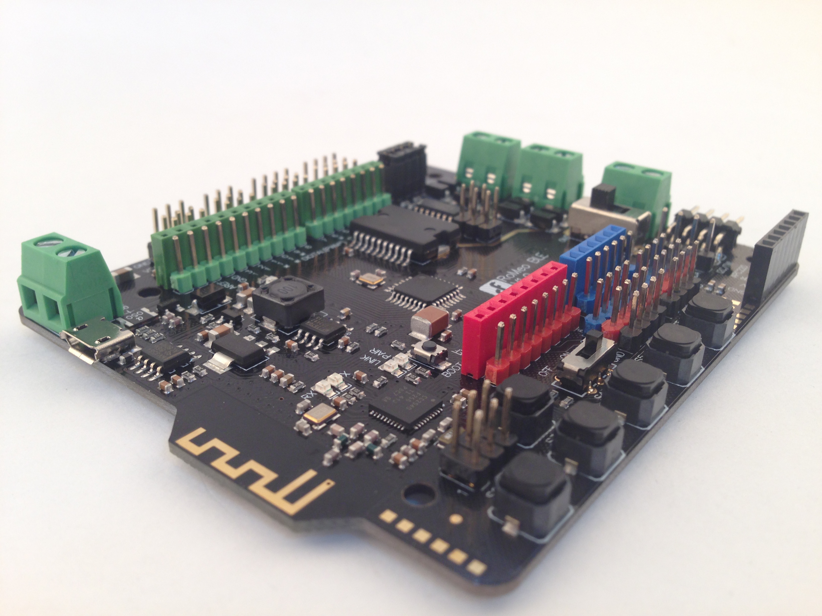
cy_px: 308
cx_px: 411
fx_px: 784
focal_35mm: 33
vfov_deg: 42.9
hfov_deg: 55.4
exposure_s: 1/24
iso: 50
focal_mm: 4.12
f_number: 2.4
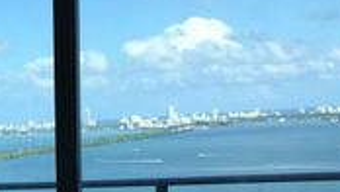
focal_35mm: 91
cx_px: -113
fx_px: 821
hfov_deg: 21.1
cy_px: 260
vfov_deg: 12.8
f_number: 2.2
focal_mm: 4.15
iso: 32
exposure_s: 1/964
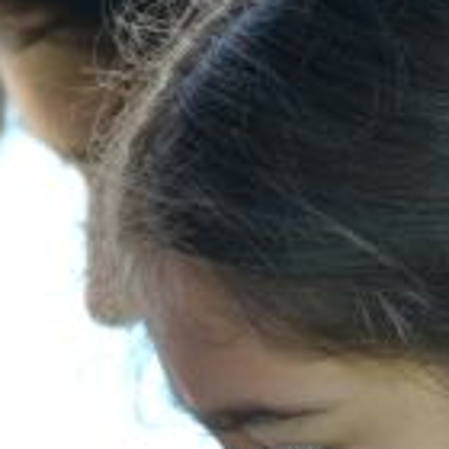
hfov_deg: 1.5
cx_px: 475
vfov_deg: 1.5
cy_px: 346
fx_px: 16861
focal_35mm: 1149
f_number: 5.6
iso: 1100
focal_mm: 280
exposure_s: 1/500
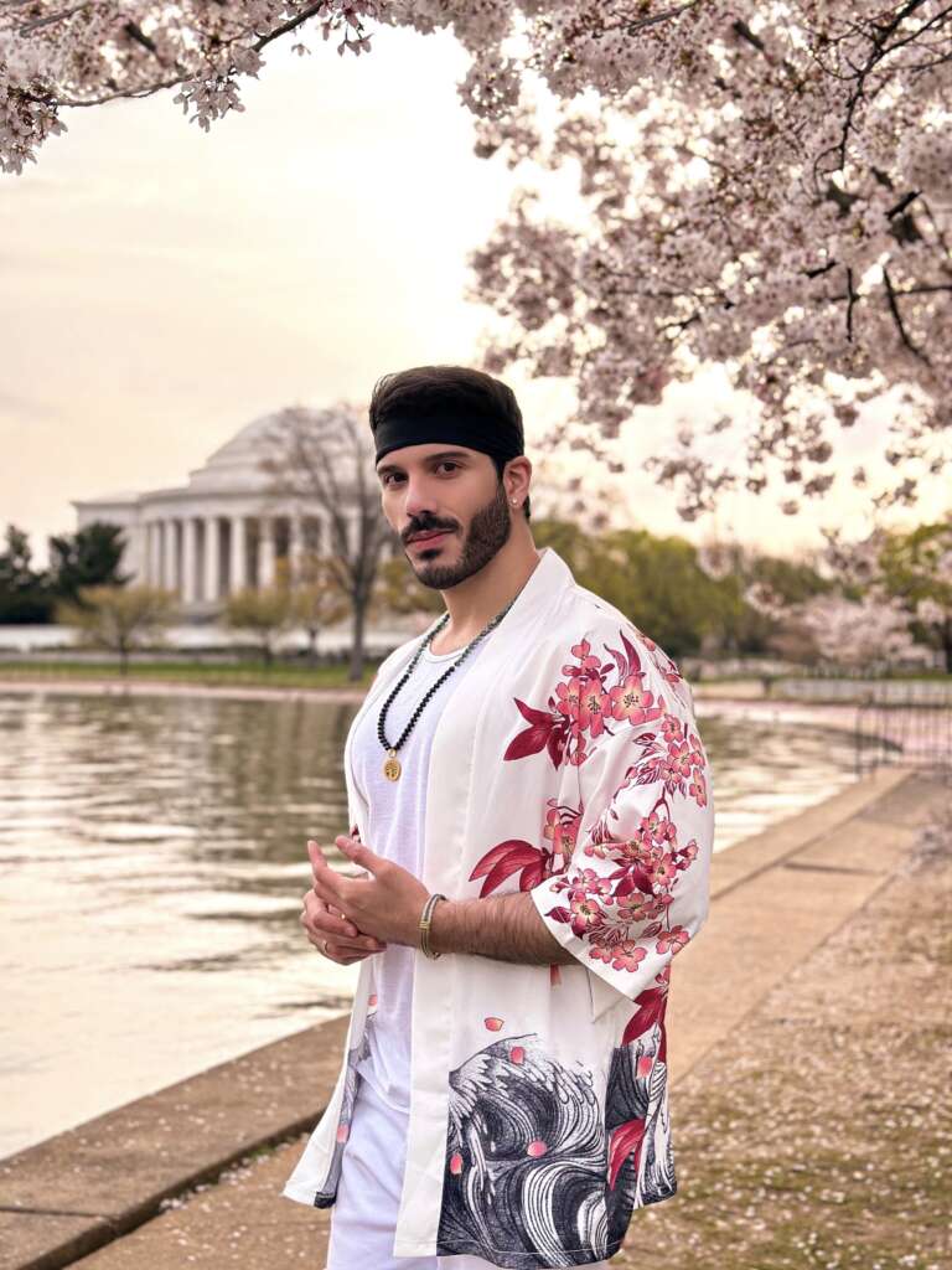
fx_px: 1760
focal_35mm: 48
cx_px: 476
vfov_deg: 39.7
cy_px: 635
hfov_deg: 30.3
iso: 80
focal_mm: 6.86
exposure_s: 1/1050
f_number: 1.8
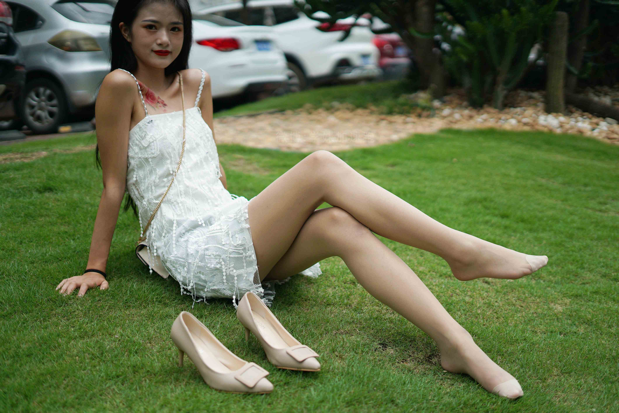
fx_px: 860
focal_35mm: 50
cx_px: 310
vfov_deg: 27.0
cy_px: 206
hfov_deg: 39.6
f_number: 1.8
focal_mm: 50
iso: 200
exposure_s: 1/6400
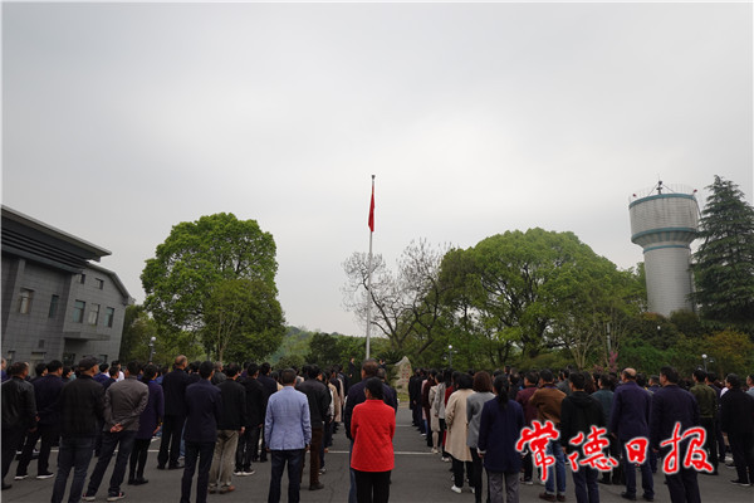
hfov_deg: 73.7
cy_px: 252
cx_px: 377
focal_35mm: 24
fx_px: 503
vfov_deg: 53.1
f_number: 2.8
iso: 100
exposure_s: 1/60
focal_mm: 9
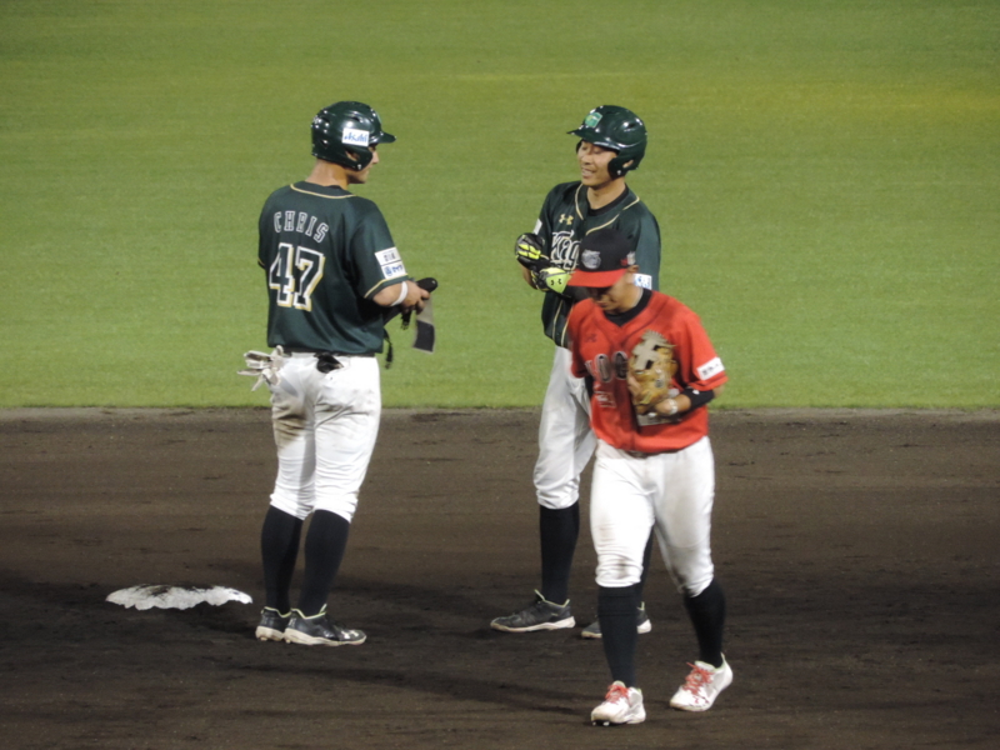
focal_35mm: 700
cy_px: 375
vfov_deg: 2.1
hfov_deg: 2.8
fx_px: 20222
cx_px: 500
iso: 800
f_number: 5
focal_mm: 124.8
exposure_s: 1/60
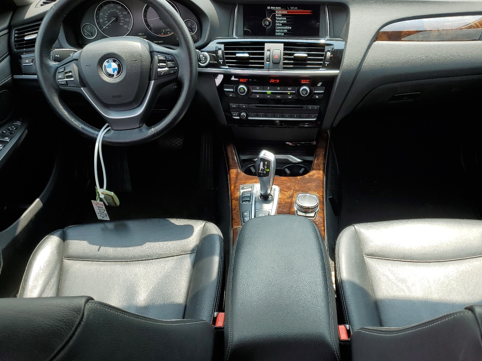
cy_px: 194
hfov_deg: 55.0
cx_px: 285
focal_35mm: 33
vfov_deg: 42.9
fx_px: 459
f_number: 1.5
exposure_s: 1/312
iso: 50
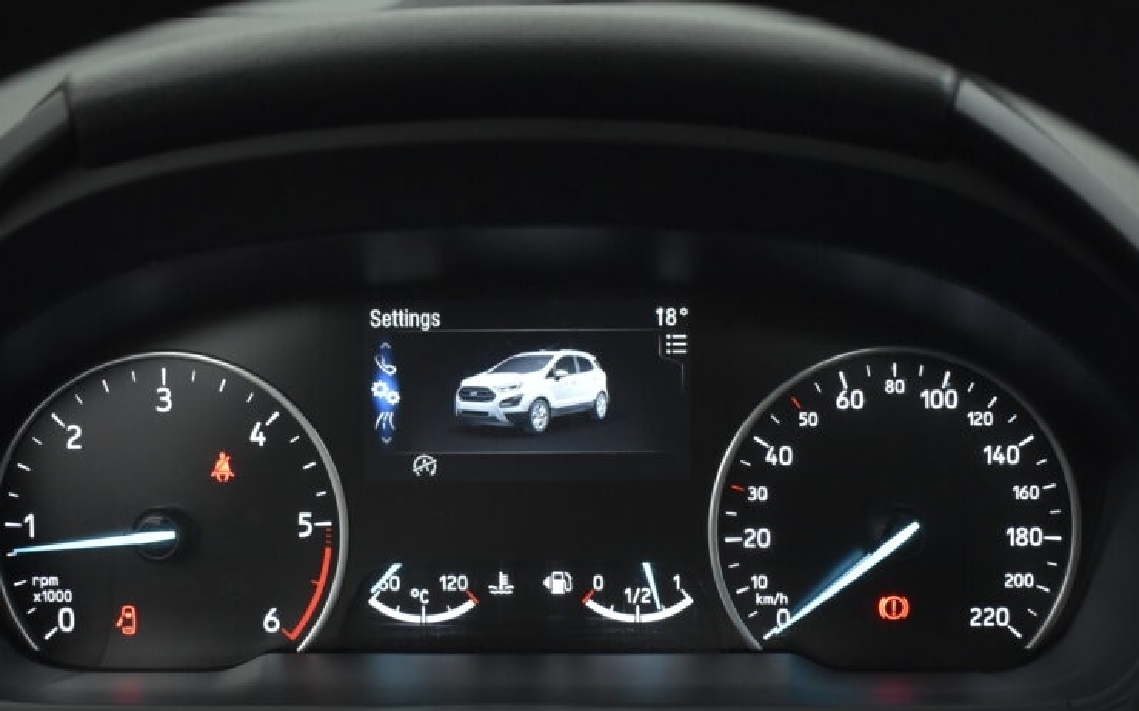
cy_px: 482
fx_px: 1511
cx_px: 542
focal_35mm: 49
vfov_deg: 26.3
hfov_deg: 41.3
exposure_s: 1/100
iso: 1600
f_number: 3.8
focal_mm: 23
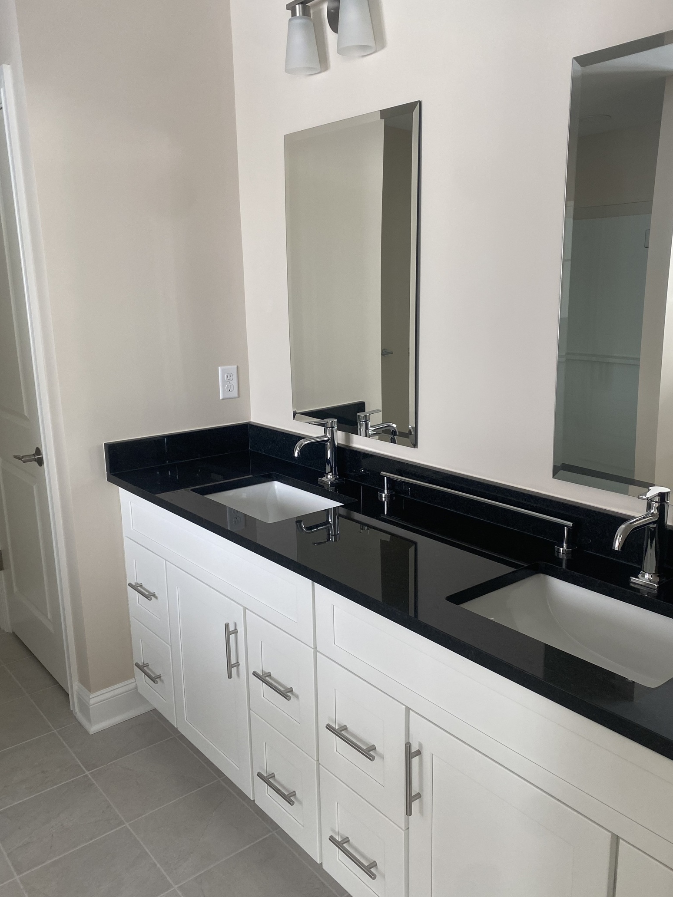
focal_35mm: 29
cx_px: 339
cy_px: 452
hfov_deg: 48.2
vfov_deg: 61.7
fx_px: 752
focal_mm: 4.25
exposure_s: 1/115
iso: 125
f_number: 1.8
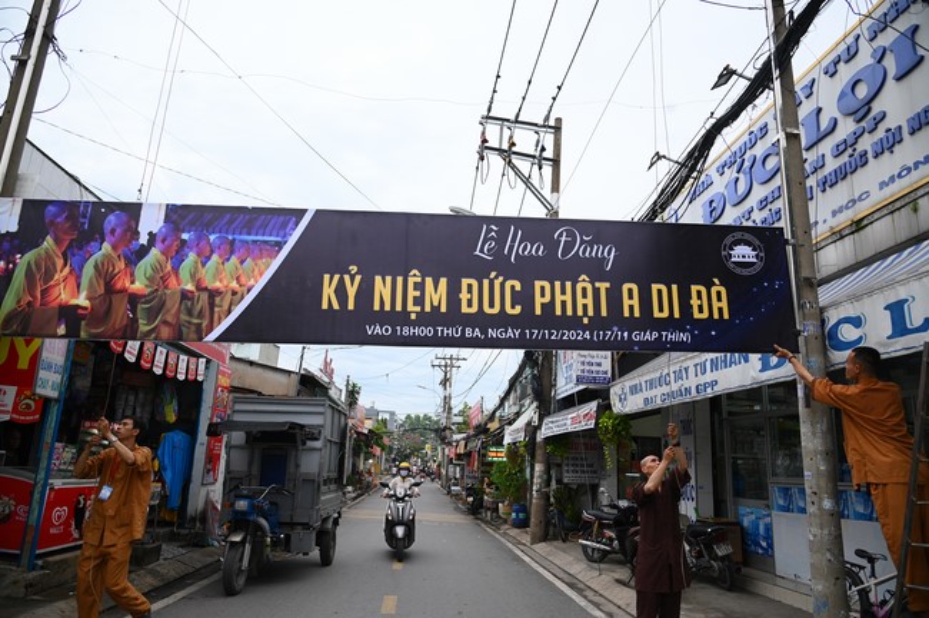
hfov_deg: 73.8
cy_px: 309
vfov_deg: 53.0
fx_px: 619
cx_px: 464
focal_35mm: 24
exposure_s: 1/160
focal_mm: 24
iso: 800
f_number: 5
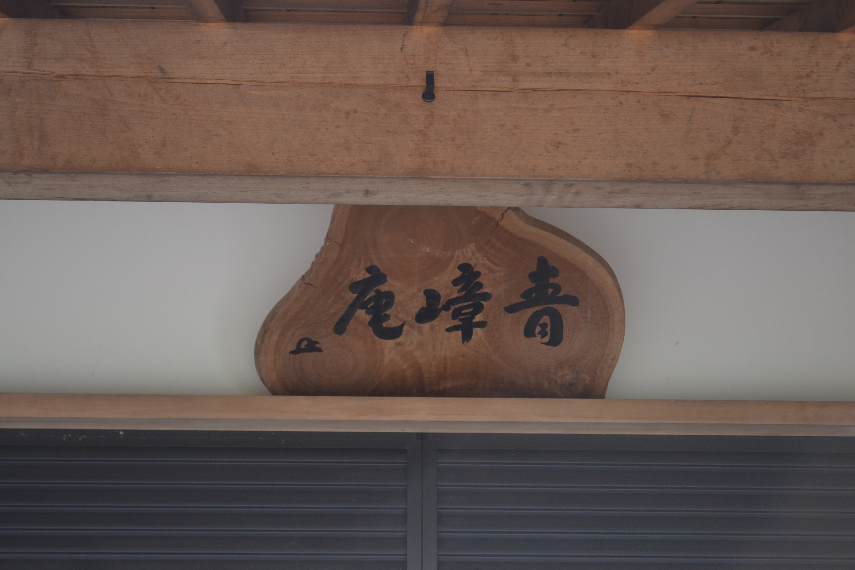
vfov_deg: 18.9
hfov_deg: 28.1
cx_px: 428
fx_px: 1710
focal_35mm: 72
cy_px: 285
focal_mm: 48
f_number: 5.6
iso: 400
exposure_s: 1/125
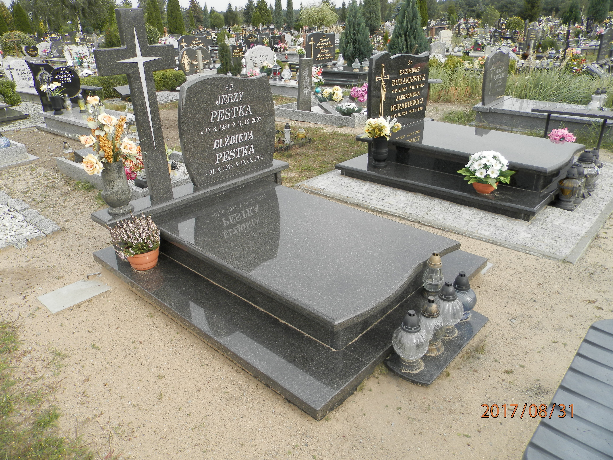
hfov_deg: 69.4
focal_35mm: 25
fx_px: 443
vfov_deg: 54.9
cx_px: 306
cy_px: 230
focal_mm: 4.5
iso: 80
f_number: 3.1
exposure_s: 1/500
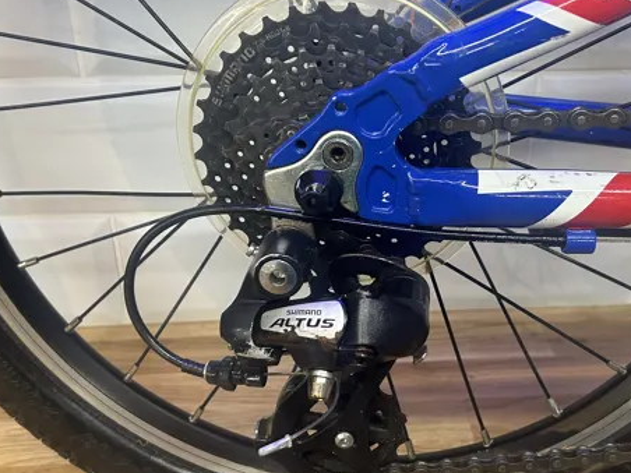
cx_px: 371
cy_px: 232
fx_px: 839
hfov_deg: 41.1
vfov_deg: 31.5
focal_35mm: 46
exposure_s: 1/100
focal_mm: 5.7
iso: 125
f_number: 1.5
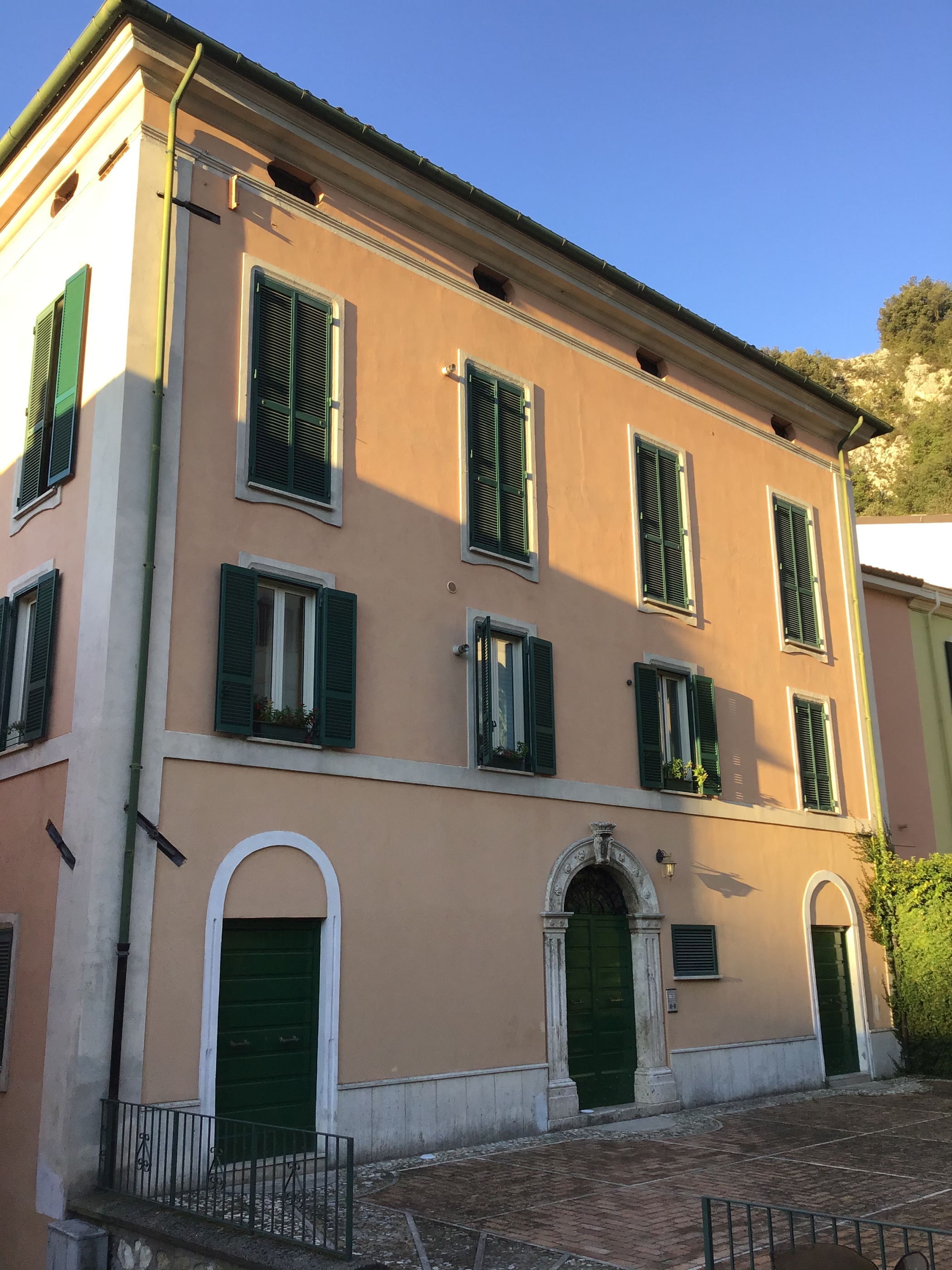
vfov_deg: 58.4
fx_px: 1137
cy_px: 635
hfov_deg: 45.4
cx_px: 476
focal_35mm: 31
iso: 25
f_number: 2.4
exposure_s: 1/201
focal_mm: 3.3
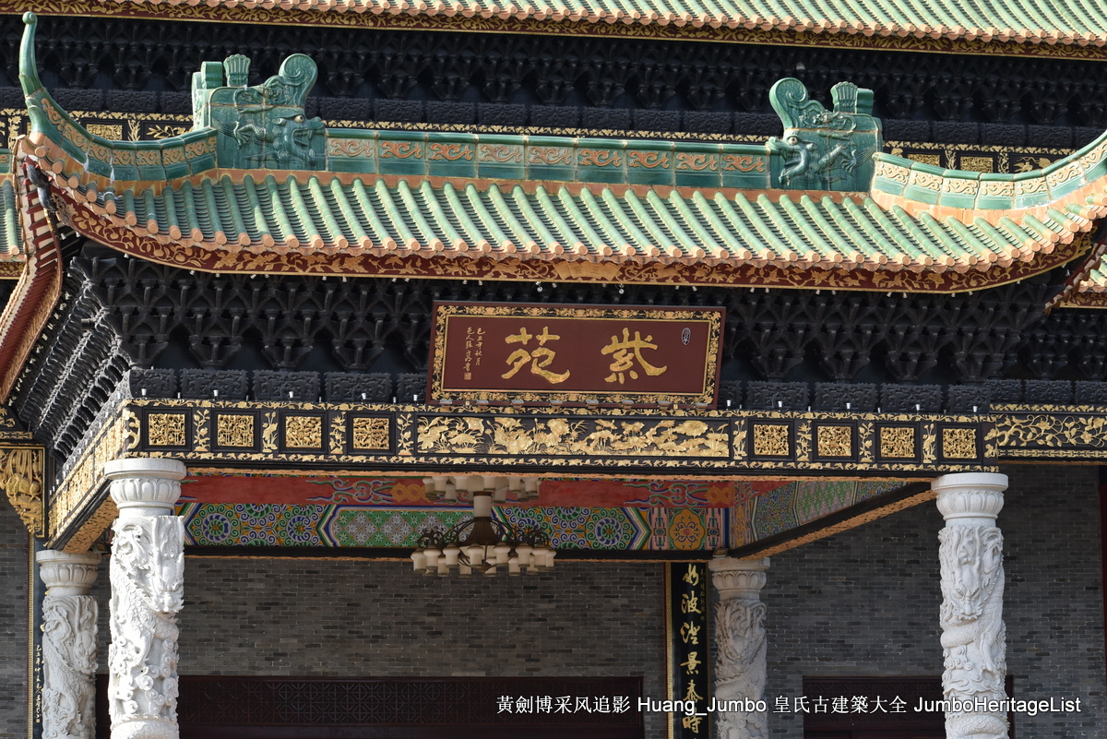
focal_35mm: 105
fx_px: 3230
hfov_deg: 19.4
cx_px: 554
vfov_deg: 13.1
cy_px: 370
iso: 200
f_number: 7.1
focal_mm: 70
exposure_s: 1/250
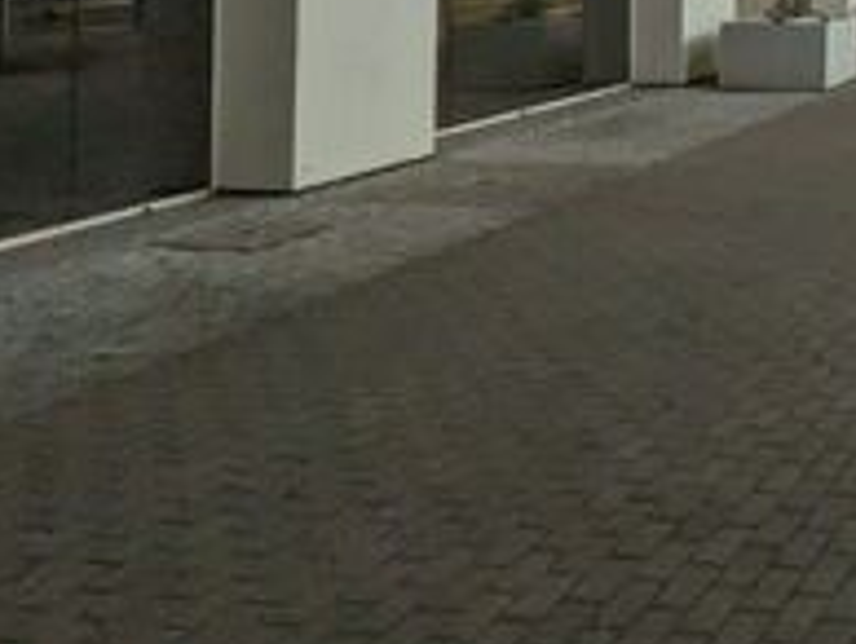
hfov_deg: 29.2
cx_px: 1112
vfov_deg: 25.0
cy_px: -124
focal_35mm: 53
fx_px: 1312
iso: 425
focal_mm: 1.83
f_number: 2.2
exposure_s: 1/25
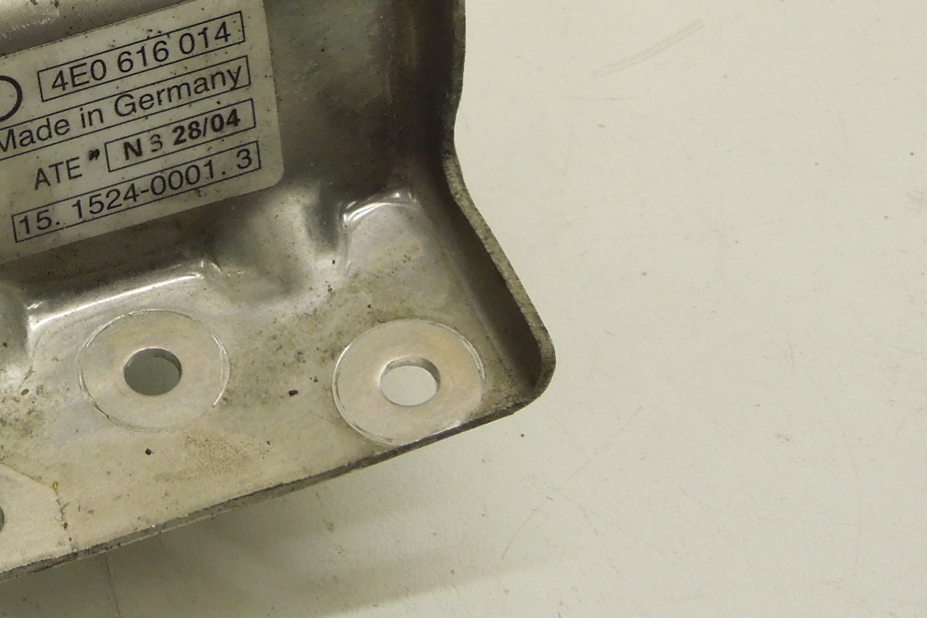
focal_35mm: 126
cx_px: -22
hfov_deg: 15.9
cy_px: 72
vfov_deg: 10.8
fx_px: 3244
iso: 360
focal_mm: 9.8
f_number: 4.2
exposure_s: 1/50
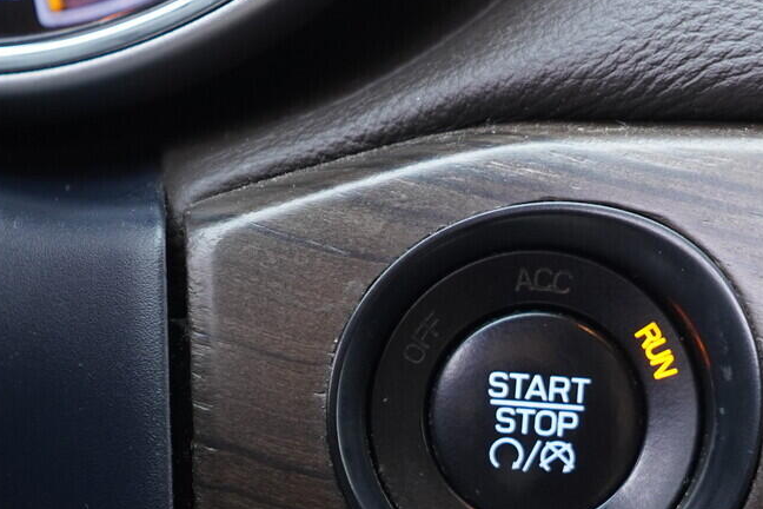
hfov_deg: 25.1
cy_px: 502
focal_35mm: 80
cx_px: 569
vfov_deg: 16.7
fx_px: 1695
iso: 640
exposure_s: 1/40
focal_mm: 24
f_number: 2.8
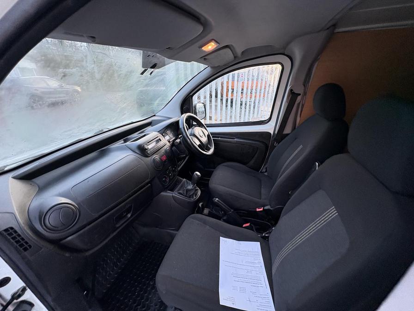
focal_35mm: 14
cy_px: 156
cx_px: 207
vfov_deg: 85.7
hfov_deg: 102.1
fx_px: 167
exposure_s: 1/73
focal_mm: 2.22
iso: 250
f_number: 2.2
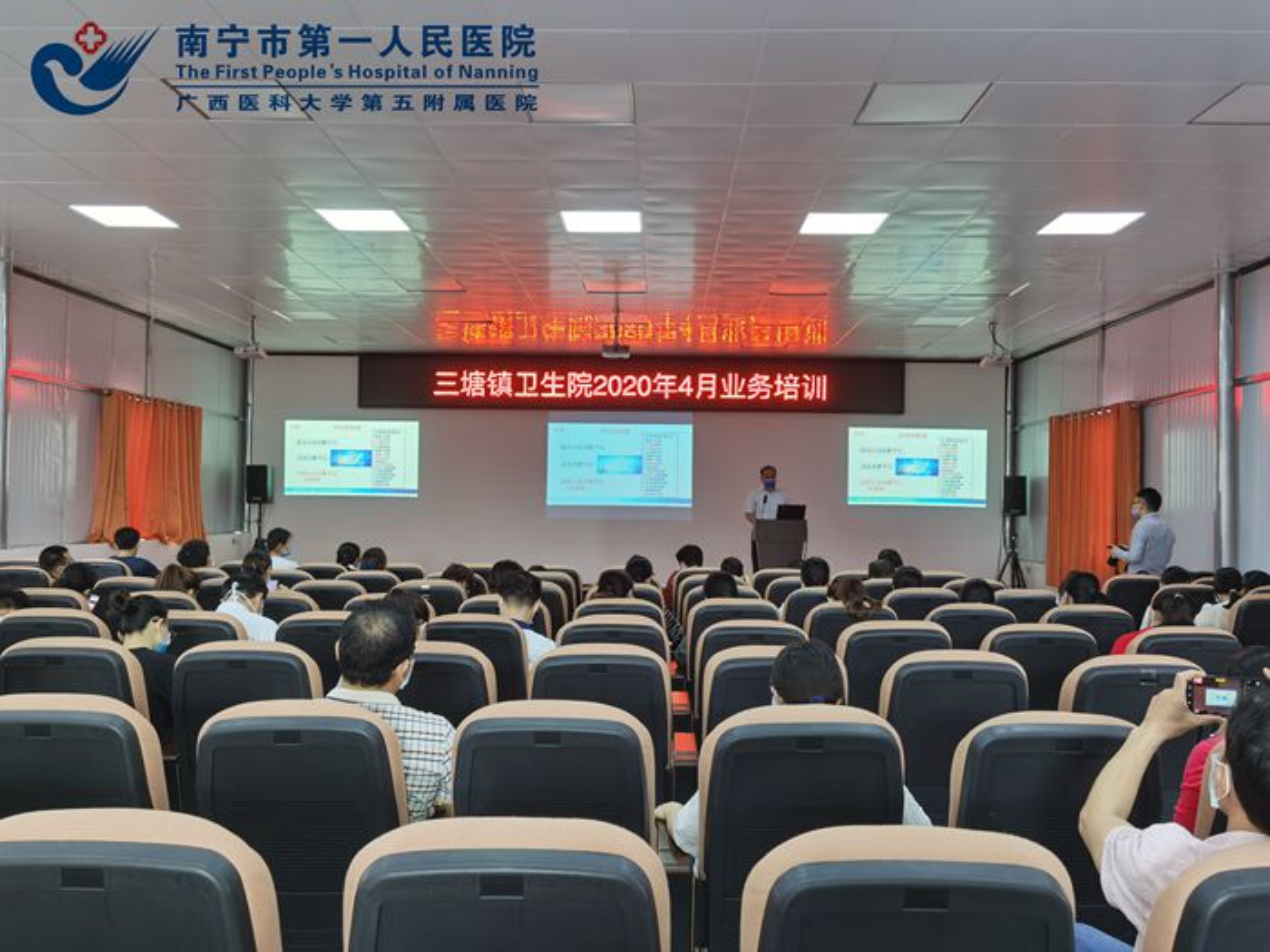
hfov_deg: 61.7
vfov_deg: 48.2
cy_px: 476
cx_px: 635
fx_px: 1064
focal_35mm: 29
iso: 80
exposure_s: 1/100
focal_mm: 5.56
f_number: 1.6
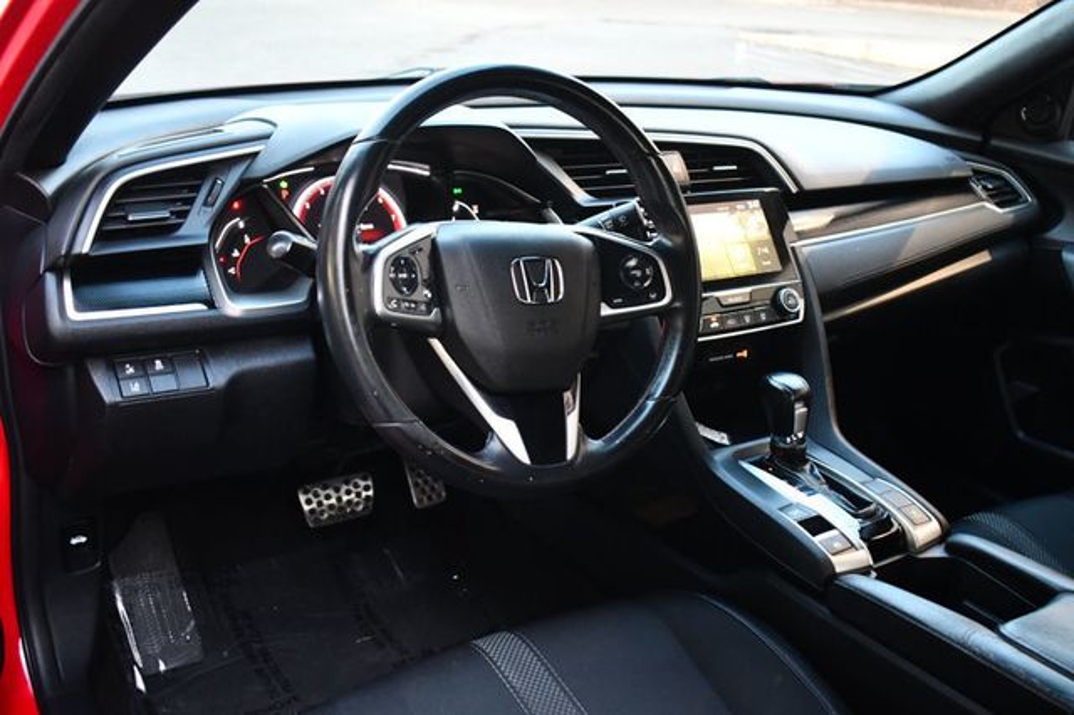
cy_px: 358
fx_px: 1073
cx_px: 537
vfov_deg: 36.8
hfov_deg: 53.2
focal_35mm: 36
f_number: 3.8
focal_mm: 24
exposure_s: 1/60
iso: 3200
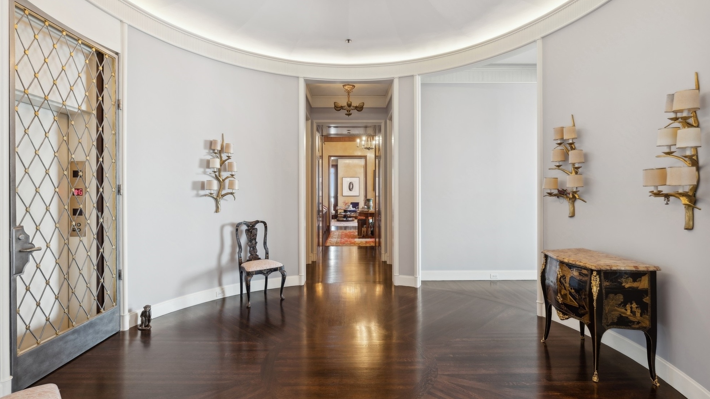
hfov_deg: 95.9
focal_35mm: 17
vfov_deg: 63.9
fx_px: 320
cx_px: 352
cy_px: 195
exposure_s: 1/5
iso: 320
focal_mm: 16
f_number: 8
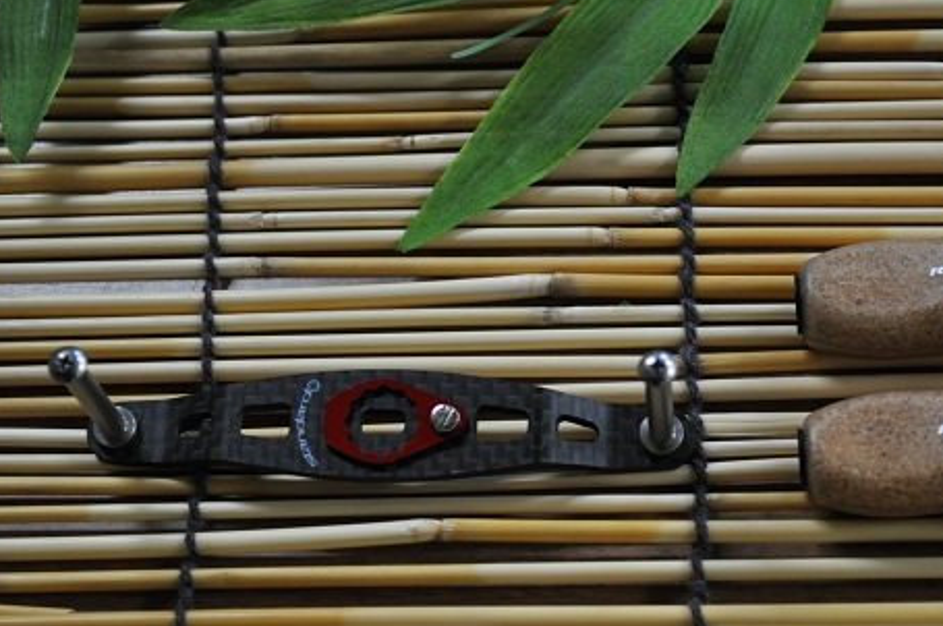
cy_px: 410
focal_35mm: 85
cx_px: 580
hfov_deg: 23.9
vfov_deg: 16.0
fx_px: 2223
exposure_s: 1/40
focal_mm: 40
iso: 800
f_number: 5.3
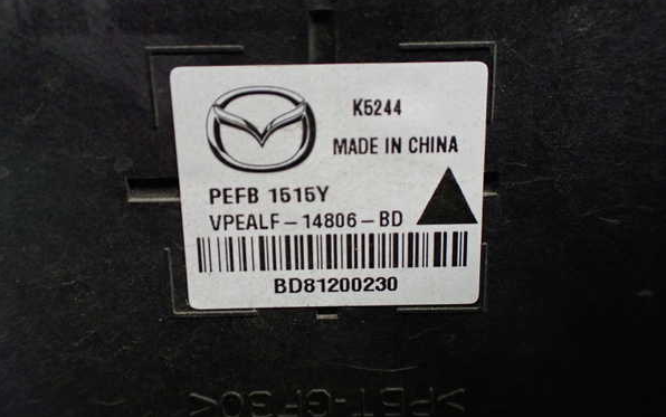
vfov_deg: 39.5
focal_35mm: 32
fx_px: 581
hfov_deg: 59.6
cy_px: 200
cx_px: 333
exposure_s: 1/125
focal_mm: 5.4
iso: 800
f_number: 2.3
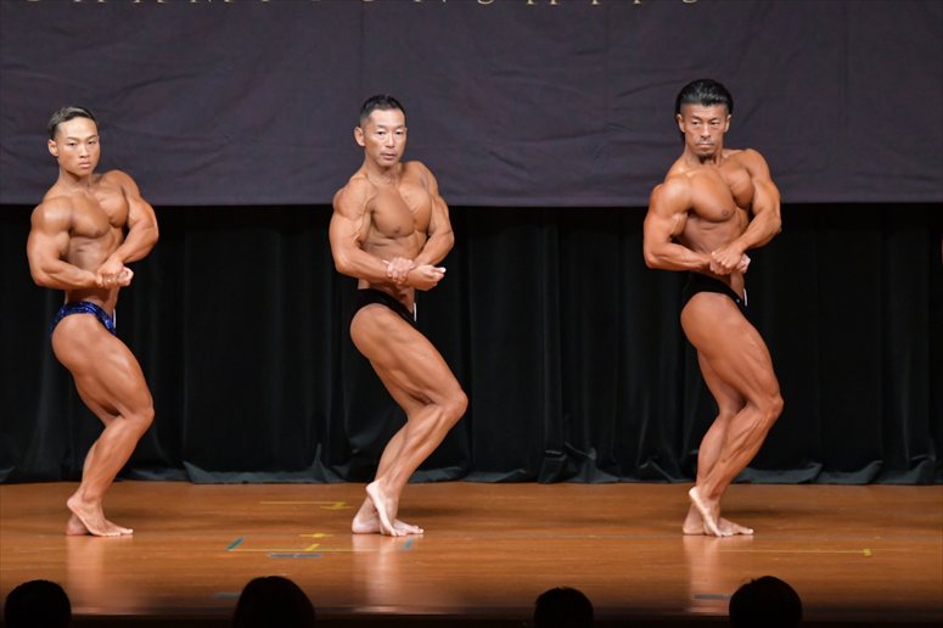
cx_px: 472
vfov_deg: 5.4
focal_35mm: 255
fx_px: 6676
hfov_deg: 8.1
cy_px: 314
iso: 5000
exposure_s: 1/400
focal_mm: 170
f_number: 5.6
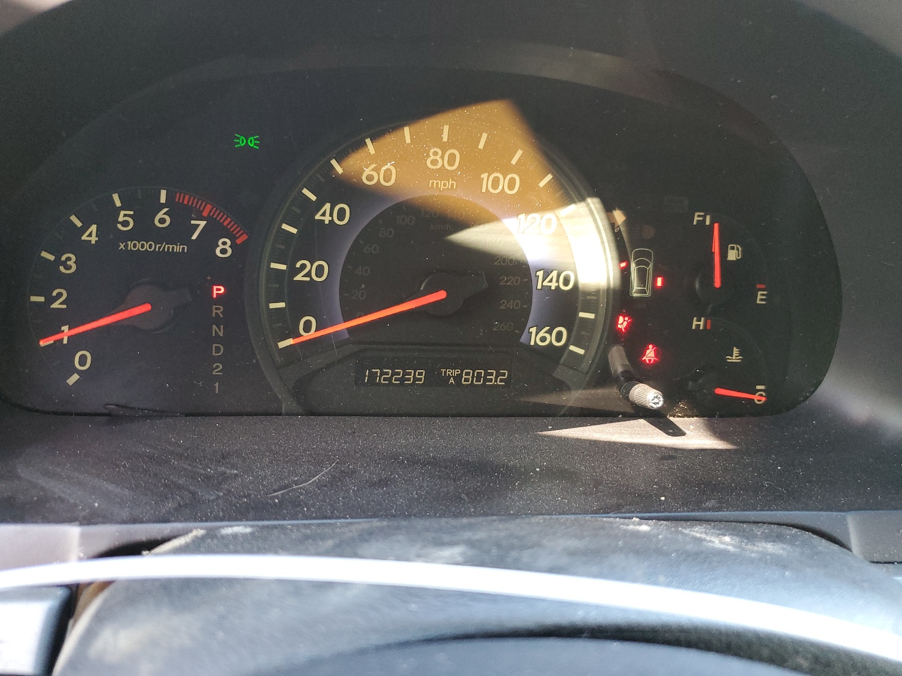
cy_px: 338
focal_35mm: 26
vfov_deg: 53.1
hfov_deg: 67.3
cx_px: 451
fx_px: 677
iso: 180
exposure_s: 1/60.2
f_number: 1.5
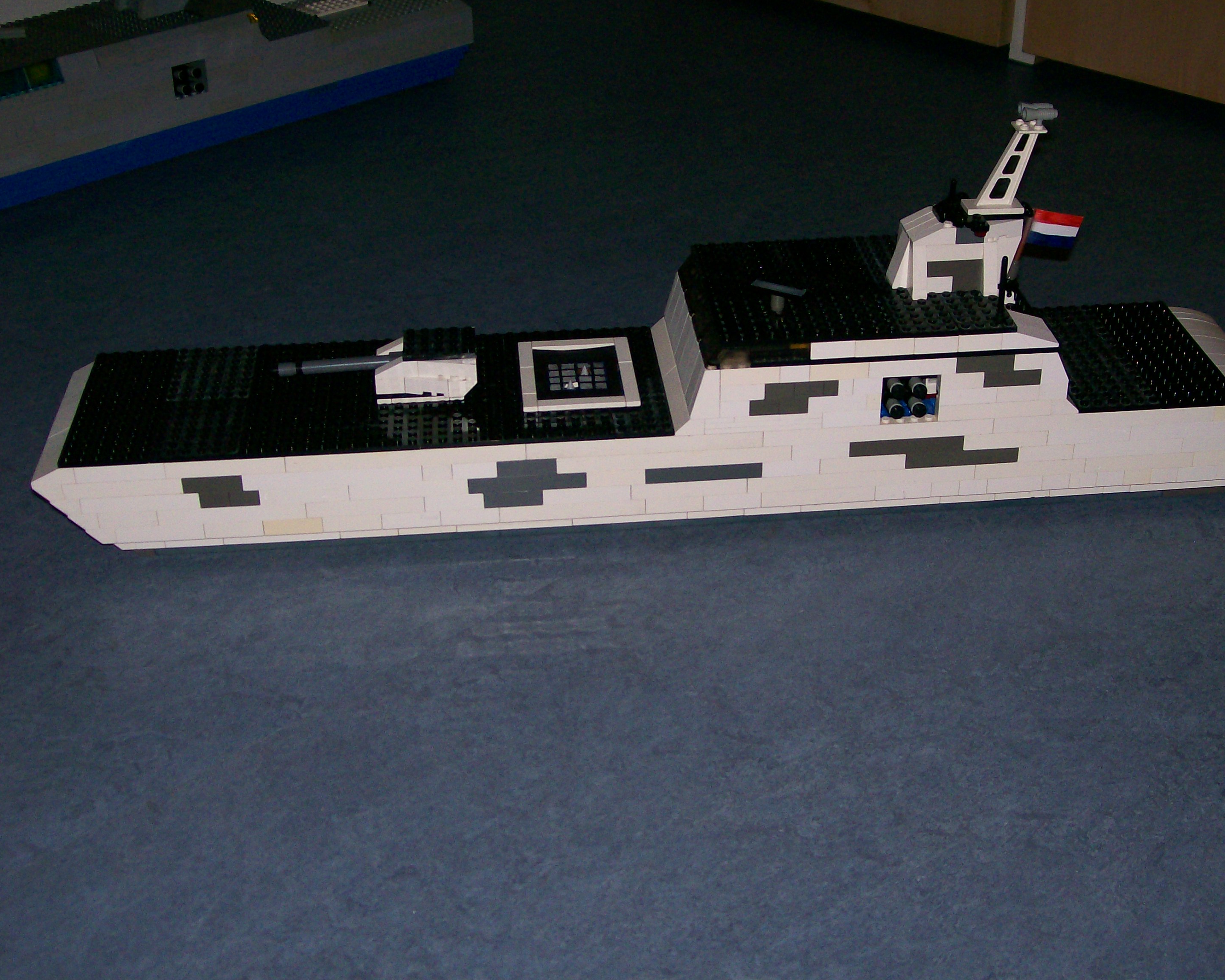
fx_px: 1704
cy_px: 491
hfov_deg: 39.5
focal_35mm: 47
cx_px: 640
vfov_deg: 32.1
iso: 140
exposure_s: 1/73.1
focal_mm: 7.6
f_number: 3
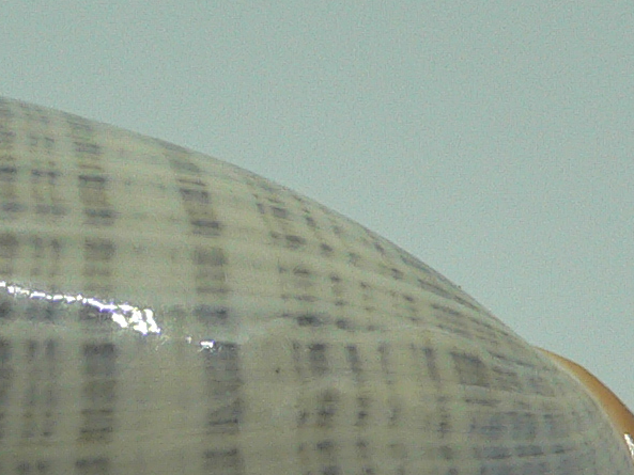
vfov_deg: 12.4
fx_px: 2180
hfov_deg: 16.3
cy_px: 394
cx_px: 52
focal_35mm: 119
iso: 150
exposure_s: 1/60
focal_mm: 4.6
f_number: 2.8
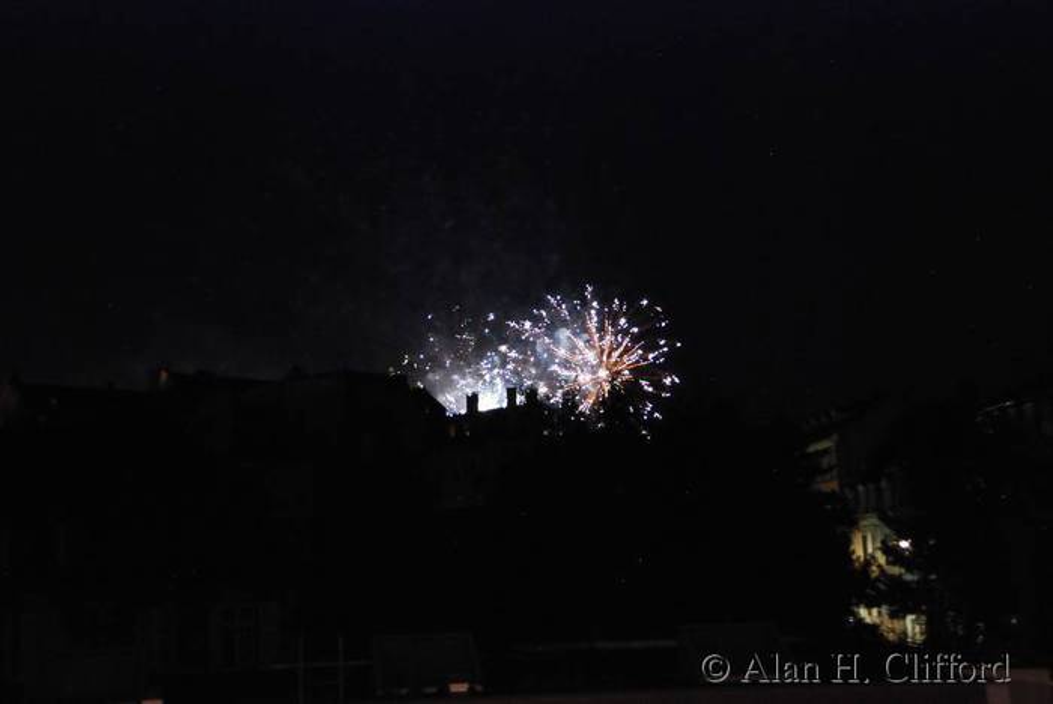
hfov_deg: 38.9
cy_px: 352
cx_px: 526
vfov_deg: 26.5
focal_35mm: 51
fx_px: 1493
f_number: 4.2
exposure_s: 1/4
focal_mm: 34
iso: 1600
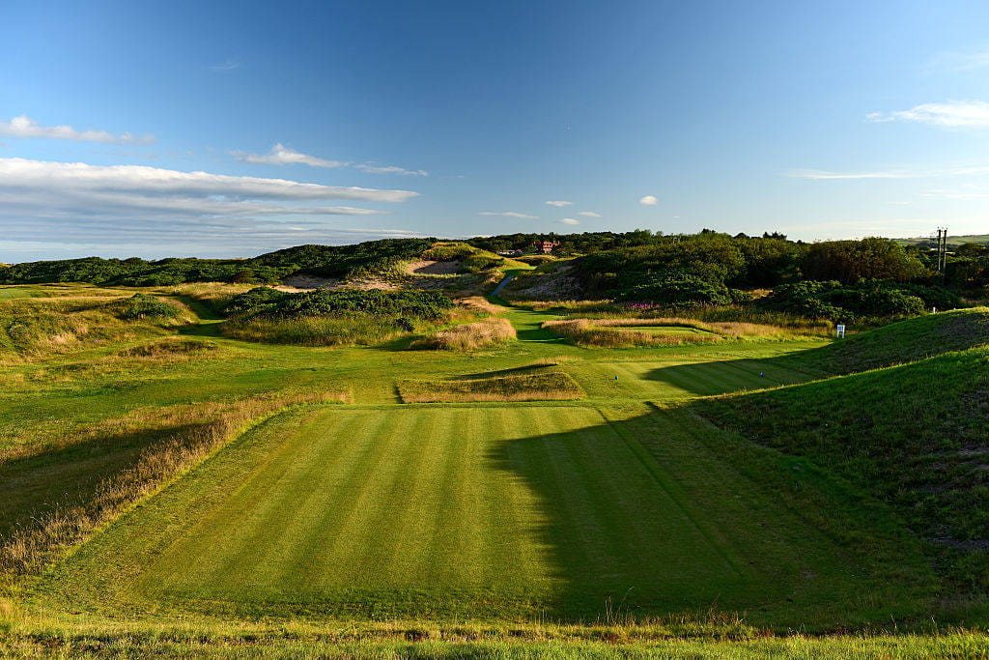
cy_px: 330
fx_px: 769
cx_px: 494
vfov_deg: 46.4
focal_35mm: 28
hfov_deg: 65.5
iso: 200
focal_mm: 28
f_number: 5.6
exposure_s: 1/250
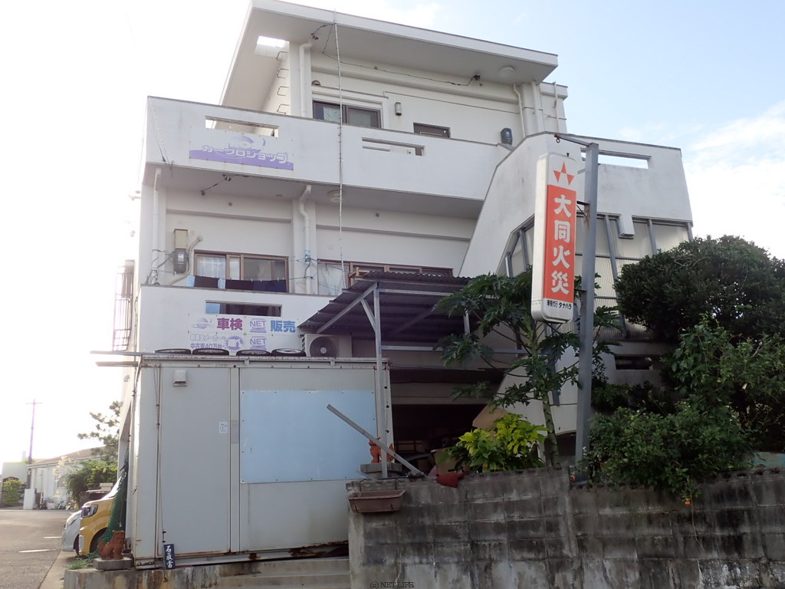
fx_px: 726
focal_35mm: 32
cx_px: 392
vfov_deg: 44.2
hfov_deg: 56.8
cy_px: 294
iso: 100
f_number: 3.2
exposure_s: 1/320
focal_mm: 5.87
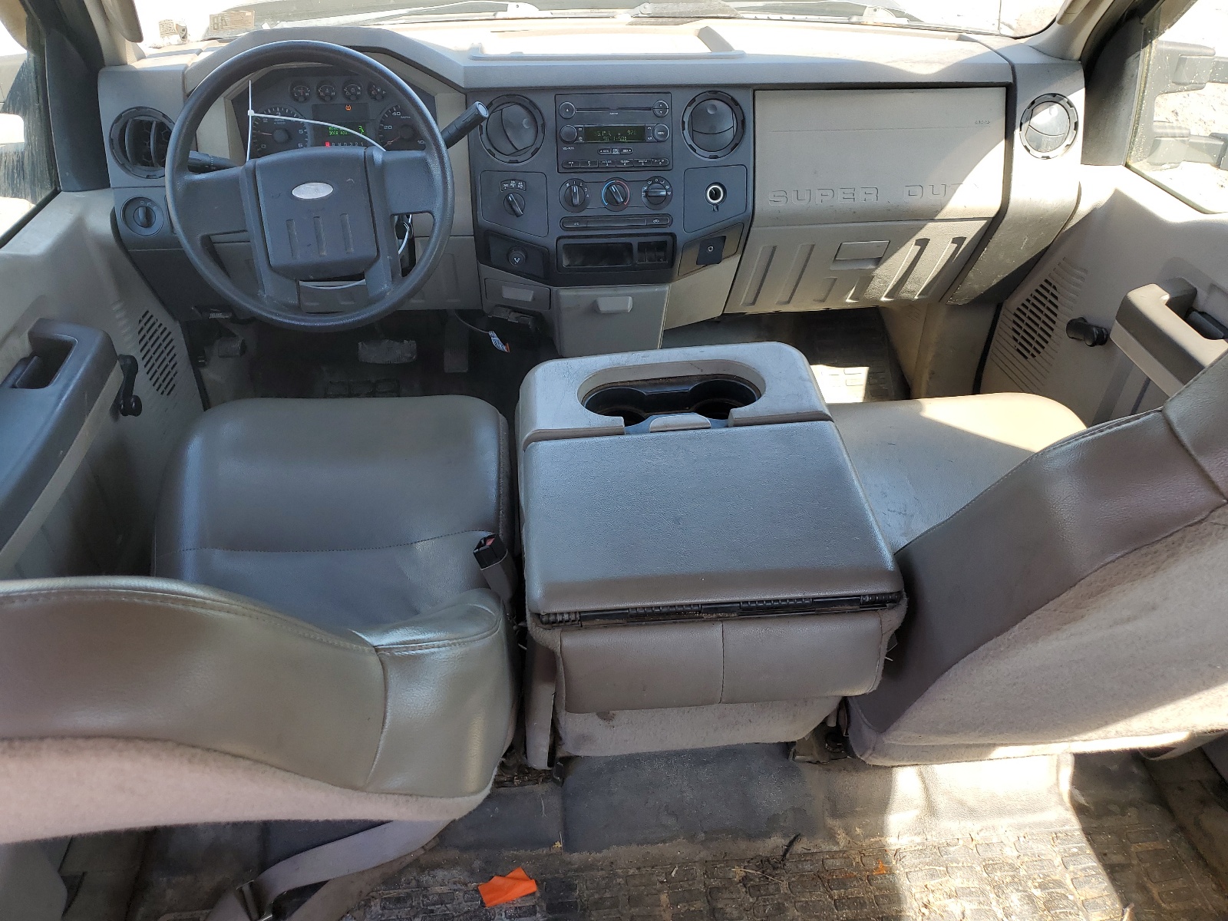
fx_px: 922
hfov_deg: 67.3
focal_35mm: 26
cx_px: 614
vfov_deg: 53.1
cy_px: 460
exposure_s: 1/213
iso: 50
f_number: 1.5
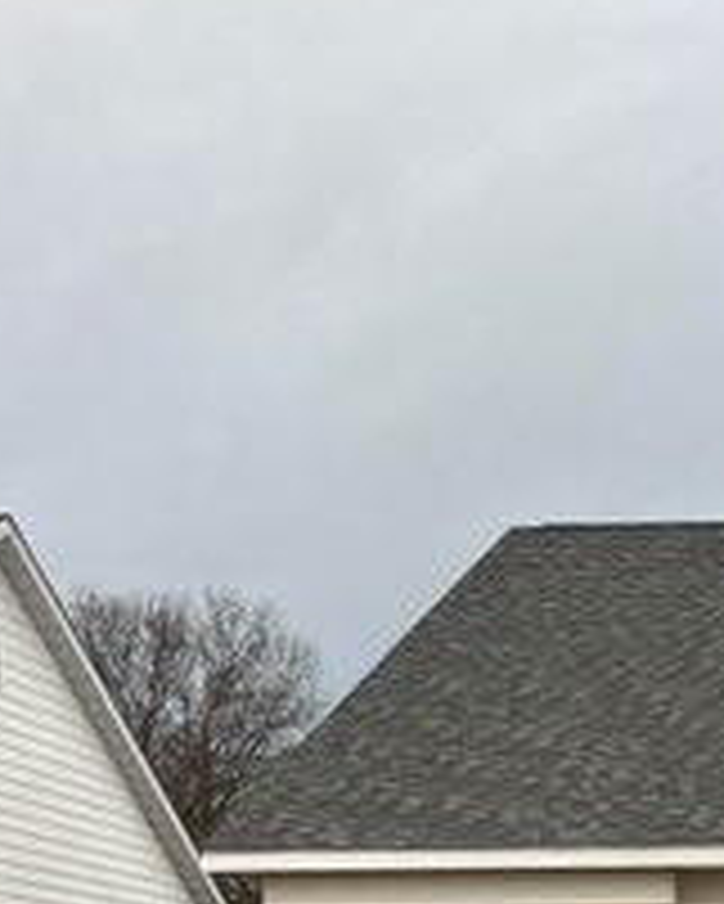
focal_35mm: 84
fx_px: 2248
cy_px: 1221
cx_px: 1052
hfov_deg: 16.8
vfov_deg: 20.5
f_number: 1.5
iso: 40
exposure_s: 1/227
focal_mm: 5.7
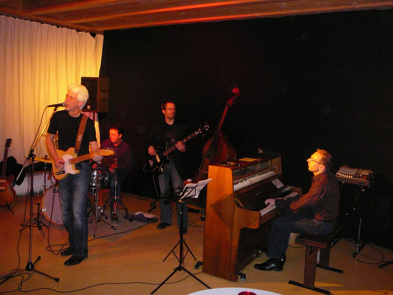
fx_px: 397
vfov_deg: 40.7
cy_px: 148
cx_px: 196
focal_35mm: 35
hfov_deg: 52.6
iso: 400
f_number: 2.8
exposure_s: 1/30
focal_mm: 5.2
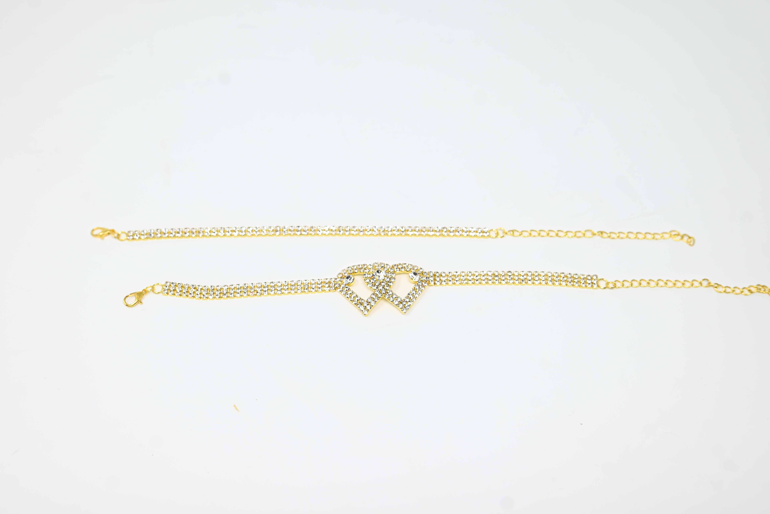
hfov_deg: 48.4
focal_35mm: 40
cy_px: 257
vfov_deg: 33.4
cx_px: 385
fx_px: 856
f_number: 4.5
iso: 125
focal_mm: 40
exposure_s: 1/60
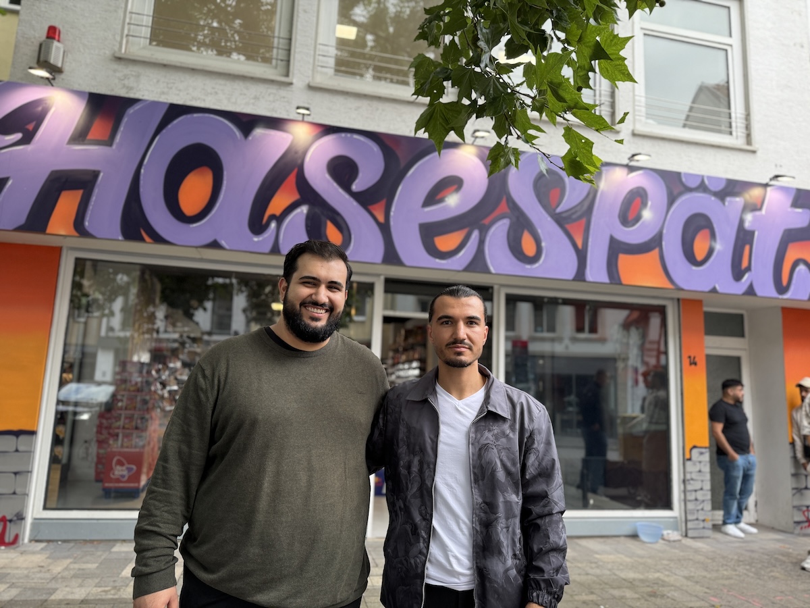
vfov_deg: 56.8
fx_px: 562
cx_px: 405
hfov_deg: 71.6
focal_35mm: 24
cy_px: 304
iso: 125
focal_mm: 6.76
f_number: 1.78
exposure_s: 1/100
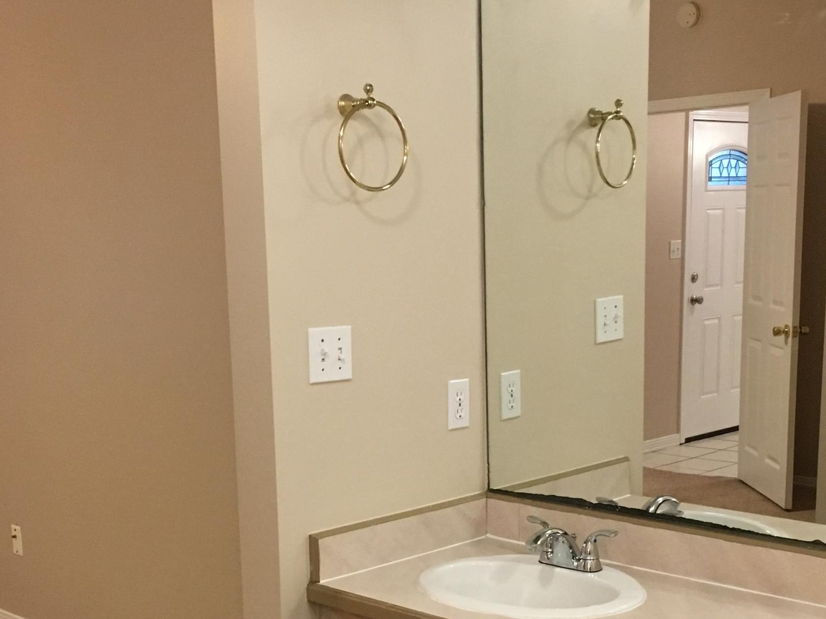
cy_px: 479
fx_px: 1288
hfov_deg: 35.5
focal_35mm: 54
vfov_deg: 26.6
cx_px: 407
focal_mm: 4.15
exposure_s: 1/30
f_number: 2.2
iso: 200
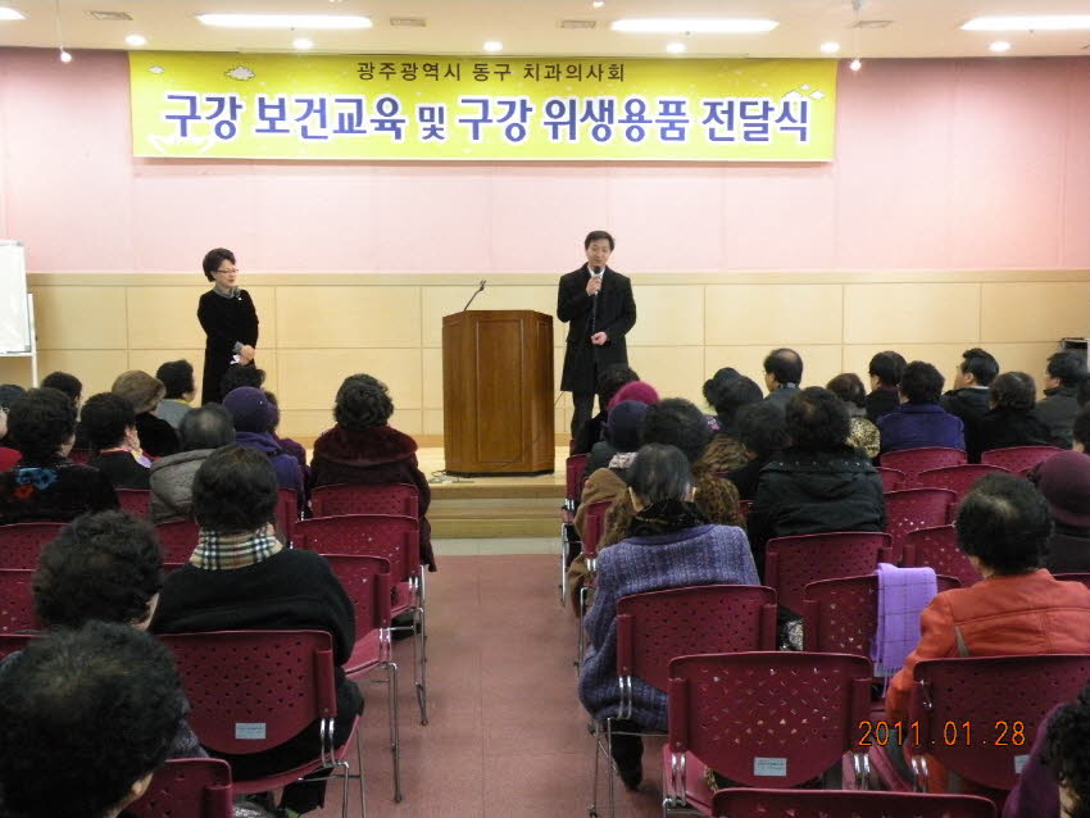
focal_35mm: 42
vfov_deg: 34.4
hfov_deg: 44.8
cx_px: 545
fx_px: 1323
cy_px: 409
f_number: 3.2
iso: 400
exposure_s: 1/38
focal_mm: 7.4
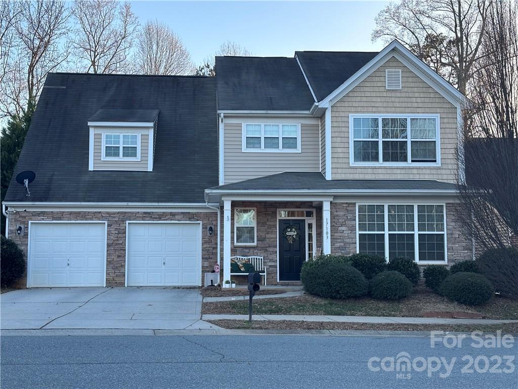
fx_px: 718
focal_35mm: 48
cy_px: 194
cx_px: 259
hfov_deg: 39.7
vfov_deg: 30.3
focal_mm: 6.86
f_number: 1.78
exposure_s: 1/464
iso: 64
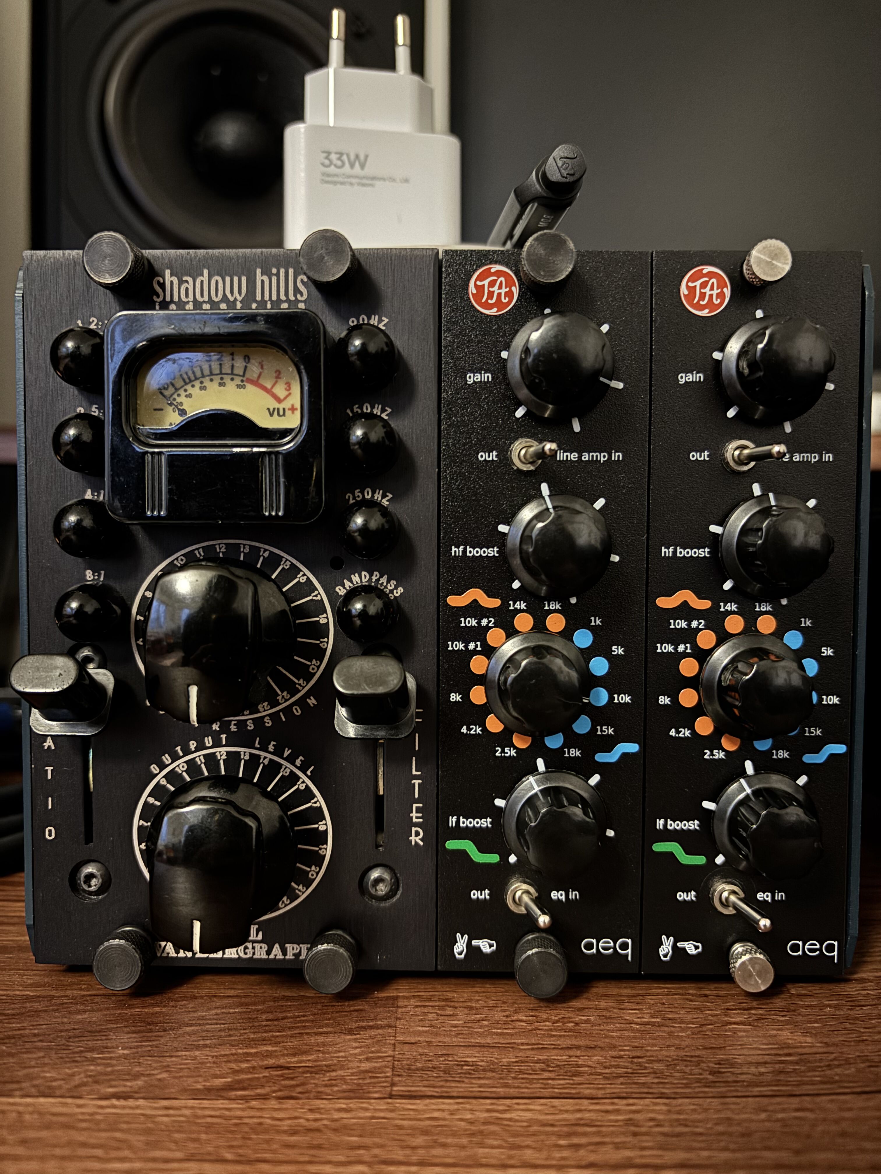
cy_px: 587
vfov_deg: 67.3
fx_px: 882
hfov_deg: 53.1
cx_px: 440
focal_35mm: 26
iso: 1000
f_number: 1.6
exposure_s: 1/9
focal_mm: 5.96
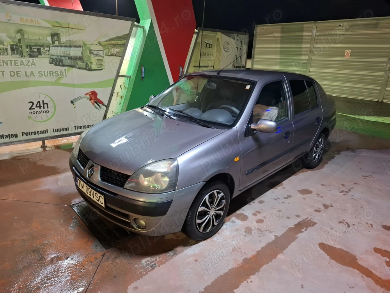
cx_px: 195
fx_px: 259
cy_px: 146
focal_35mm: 23
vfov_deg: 58.9
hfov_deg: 73.9
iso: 500
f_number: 1.8
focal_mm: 5.54
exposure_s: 1/25
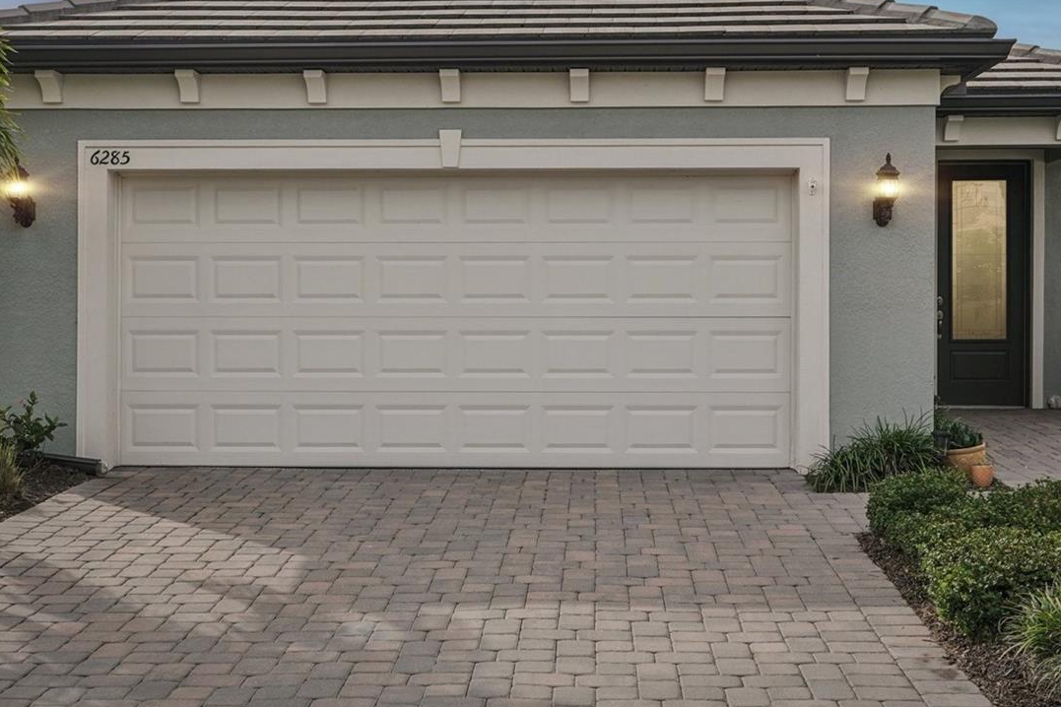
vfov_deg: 27.5
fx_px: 1444
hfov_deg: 40.3
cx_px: 548
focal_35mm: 49
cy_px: 282
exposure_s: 1/640
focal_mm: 33
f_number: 8
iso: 400
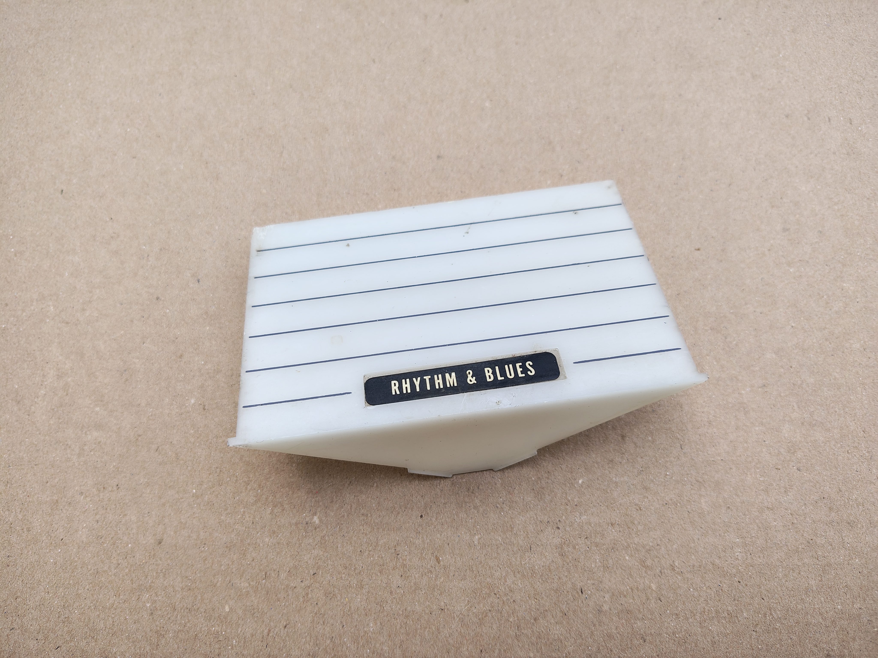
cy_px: 329
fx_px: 609
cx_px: 439
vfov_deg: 56.8
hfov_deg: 71.6
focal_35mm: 24
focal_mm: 5.56
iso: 100
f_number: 1.8
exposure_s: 1/731
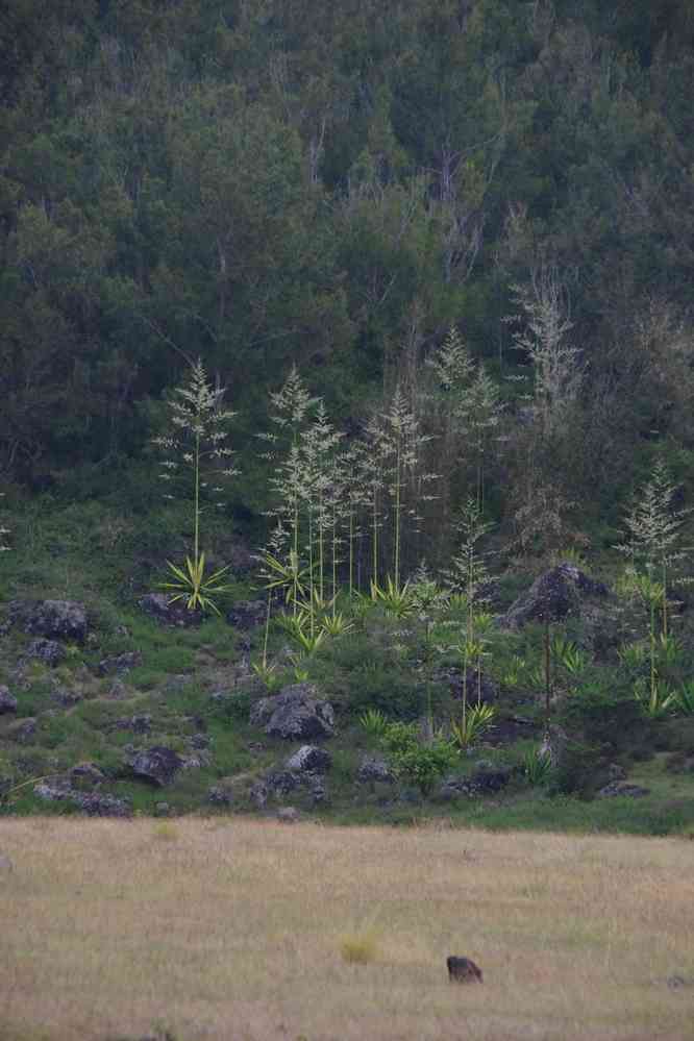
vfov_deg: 9.6
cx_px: 347
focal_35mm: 214
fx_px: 6188
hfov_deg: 6.4
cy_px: 520
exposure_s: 1/200
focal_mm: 142.5
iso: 3200
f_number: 8
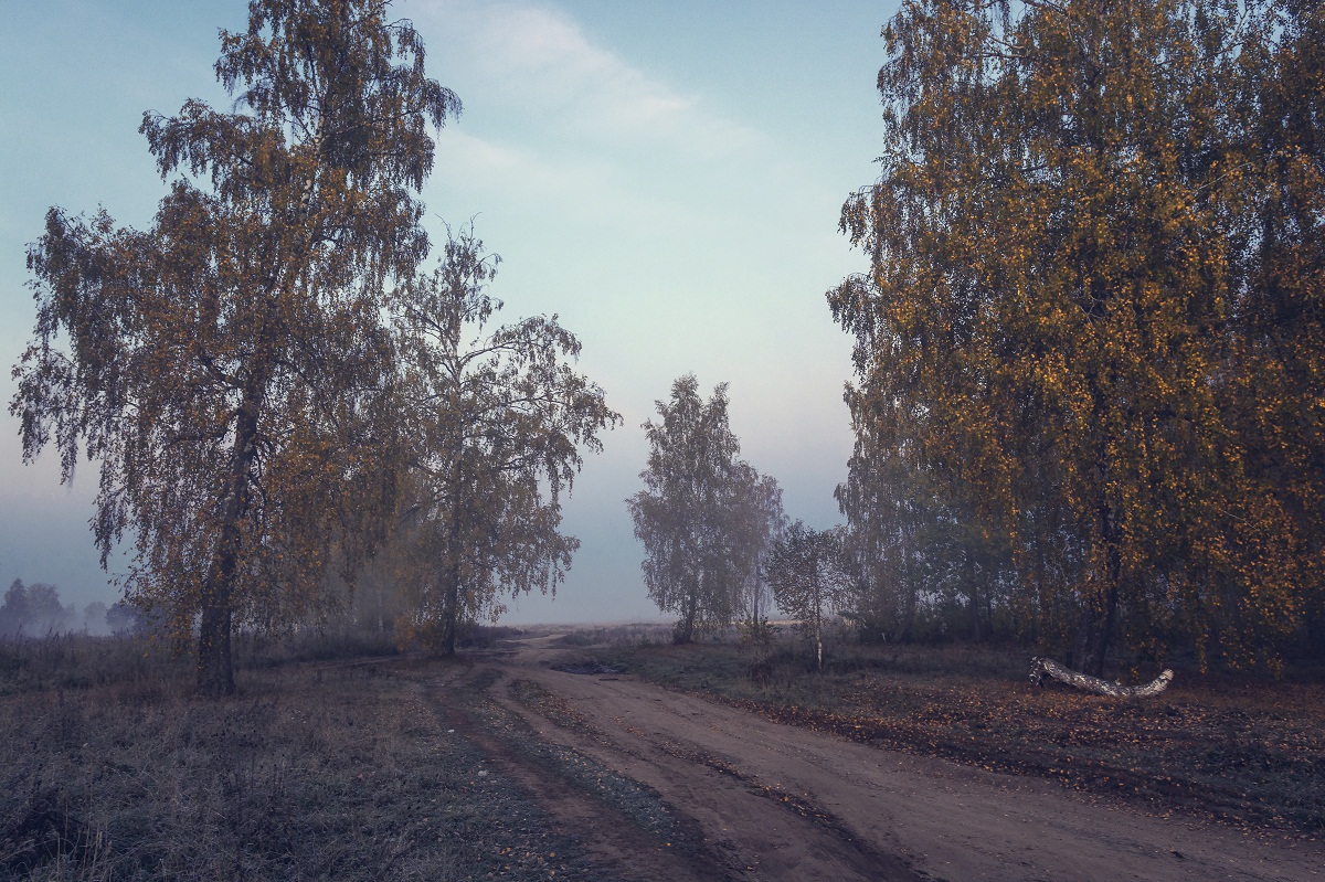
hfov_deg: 67.4
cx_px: 662
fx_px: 993
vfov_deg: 47.9
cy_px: 441
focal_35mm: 27
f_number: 4
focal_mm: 18
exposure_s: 1/25
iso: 400
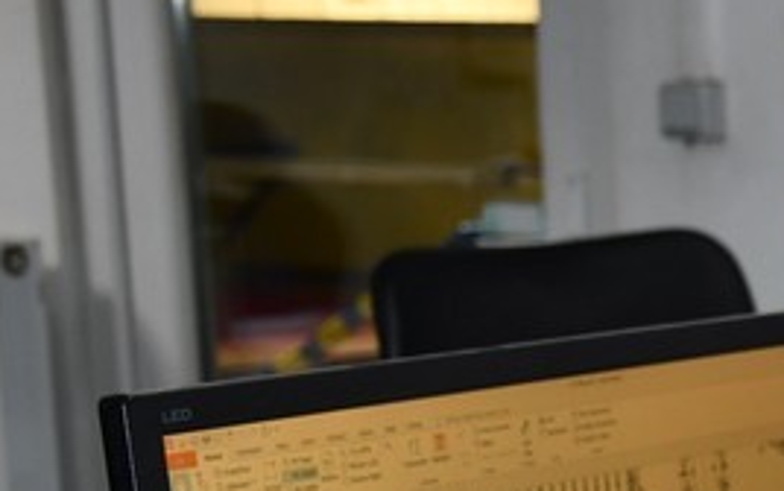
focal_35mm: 140
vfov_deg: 9.2
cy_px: 685
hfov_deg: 13.4
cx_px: 1422
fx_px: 2994
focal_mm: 24
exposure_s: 1/60
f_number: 3.8
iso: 400
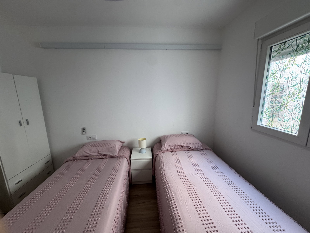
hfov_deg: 102.1
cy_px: 116
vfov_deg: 85.7
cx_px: 155
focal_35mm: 14
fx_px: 125
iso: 200
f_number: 2.2
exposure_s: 1/50
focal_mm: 2.22
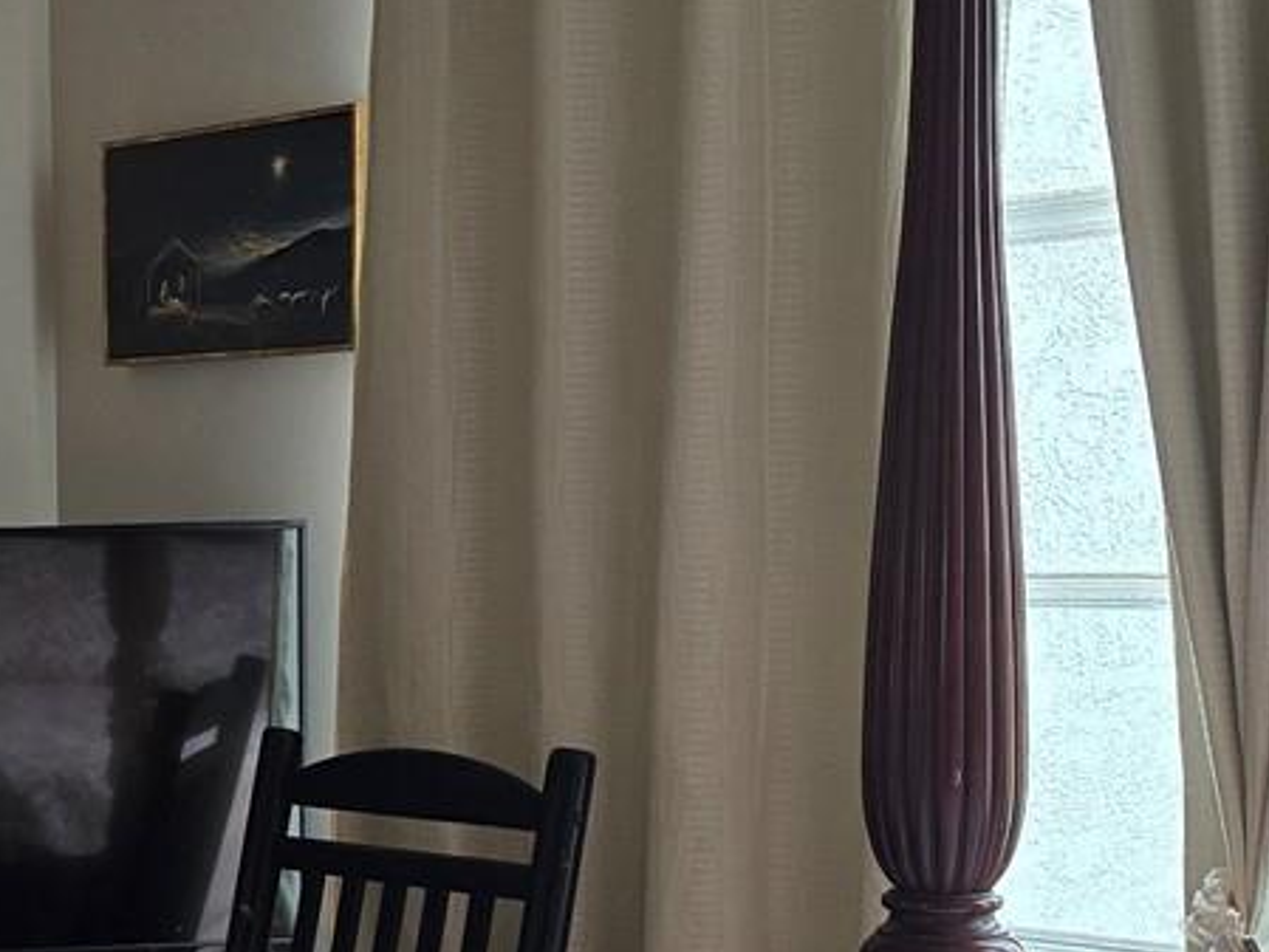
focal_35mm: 82
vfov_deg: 17.8
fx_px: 3007
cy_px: 822
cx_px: -23
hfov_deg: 22.8
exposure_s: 1/120
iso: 320
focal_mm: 6.3
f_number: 1.7
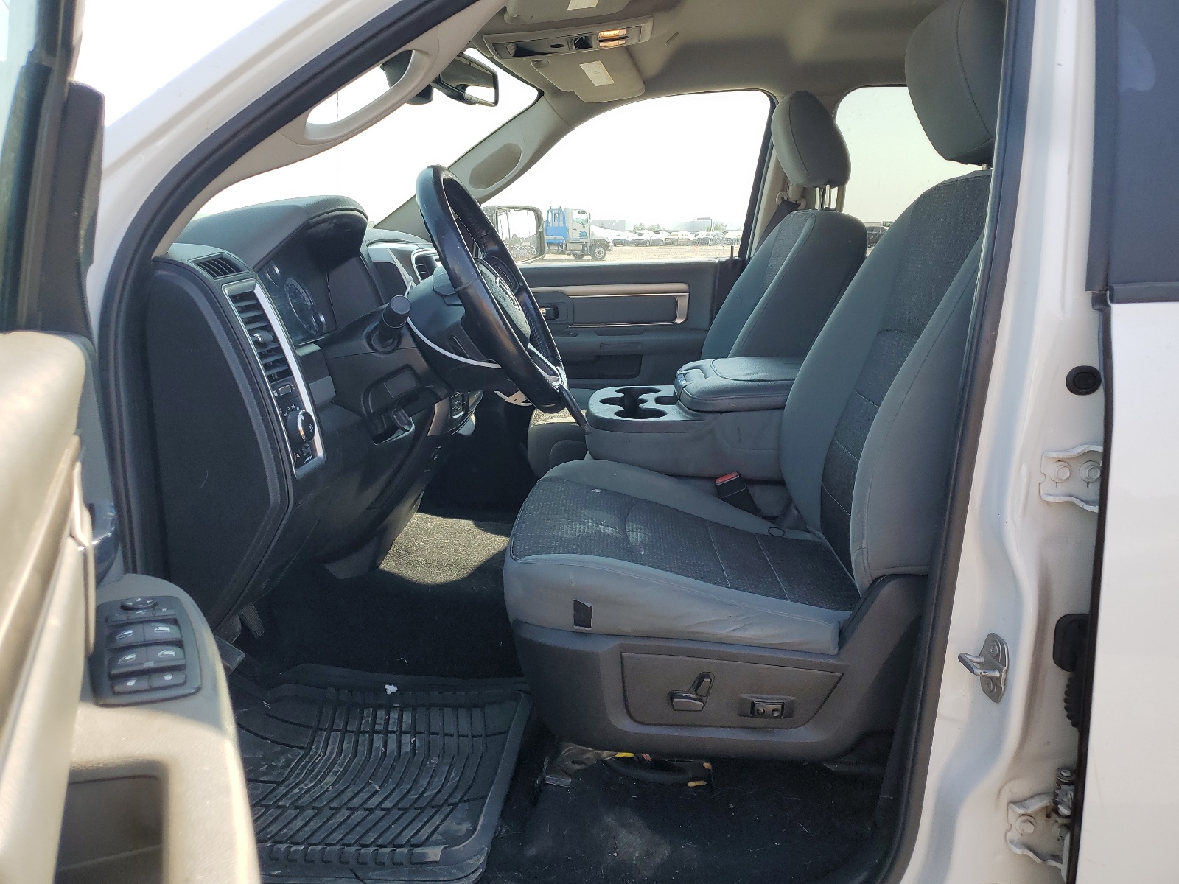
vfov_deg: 53.1
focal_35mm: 26
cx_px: 590
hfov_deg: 67.3
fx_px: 886
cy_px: 442
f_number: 1.5
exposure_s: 1/667
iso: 50
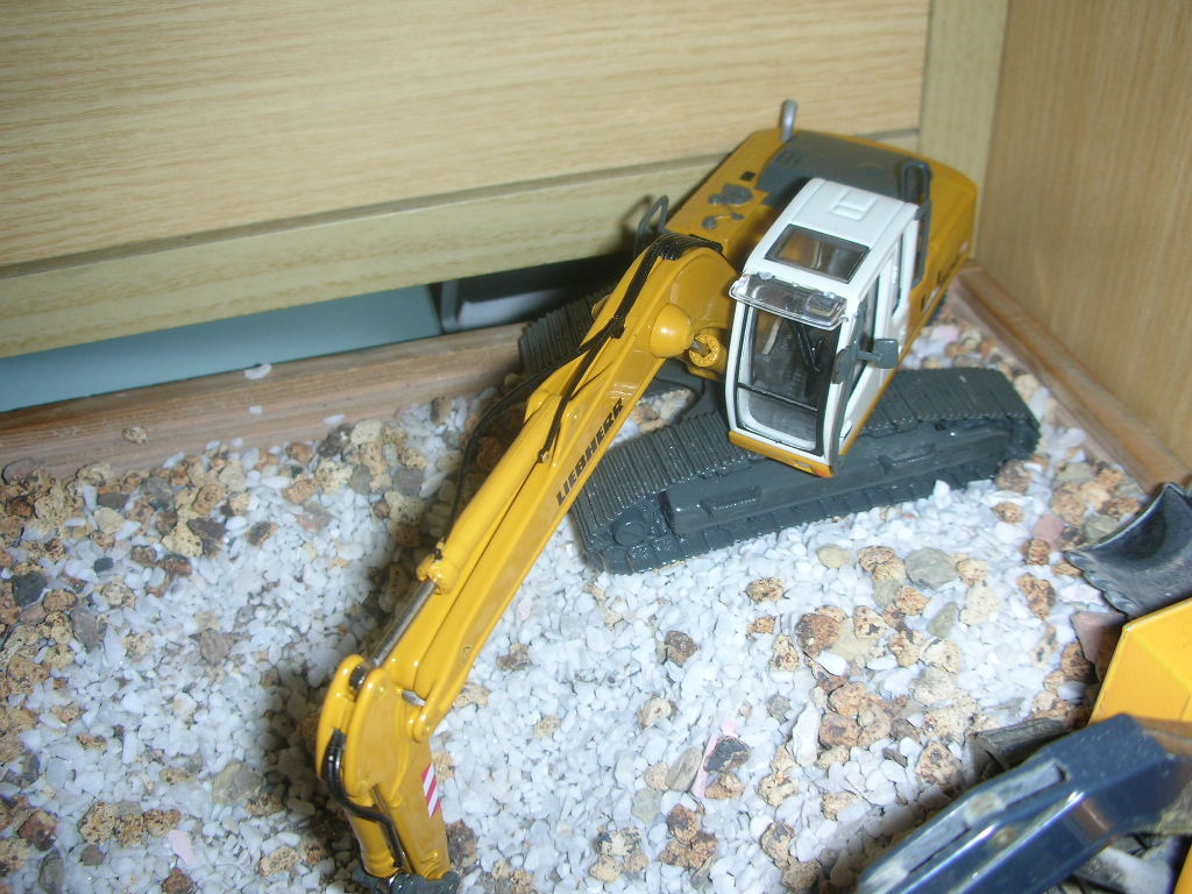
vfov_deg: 40.7
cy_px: 447
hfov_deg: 52.6
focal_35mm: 35
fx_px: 1205
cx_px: 596
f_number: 3
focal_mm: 5.8
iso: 50
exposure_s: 1/60.1
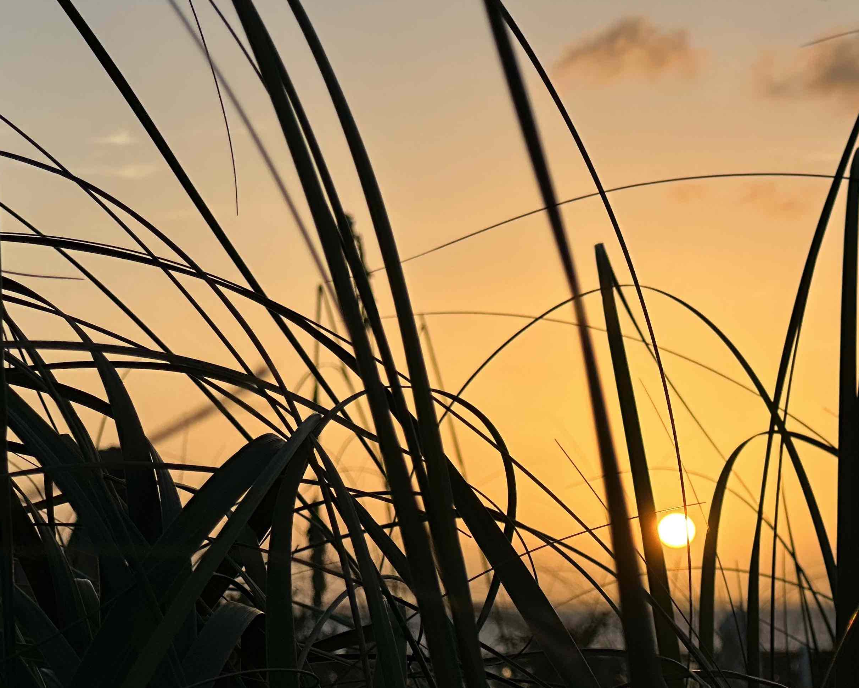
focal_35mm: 125
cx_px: 621
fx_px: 3178
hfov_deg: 15.3
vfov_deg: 12.3
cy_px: 439
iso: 32
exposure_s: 1/943
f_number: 2.8
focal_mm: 9
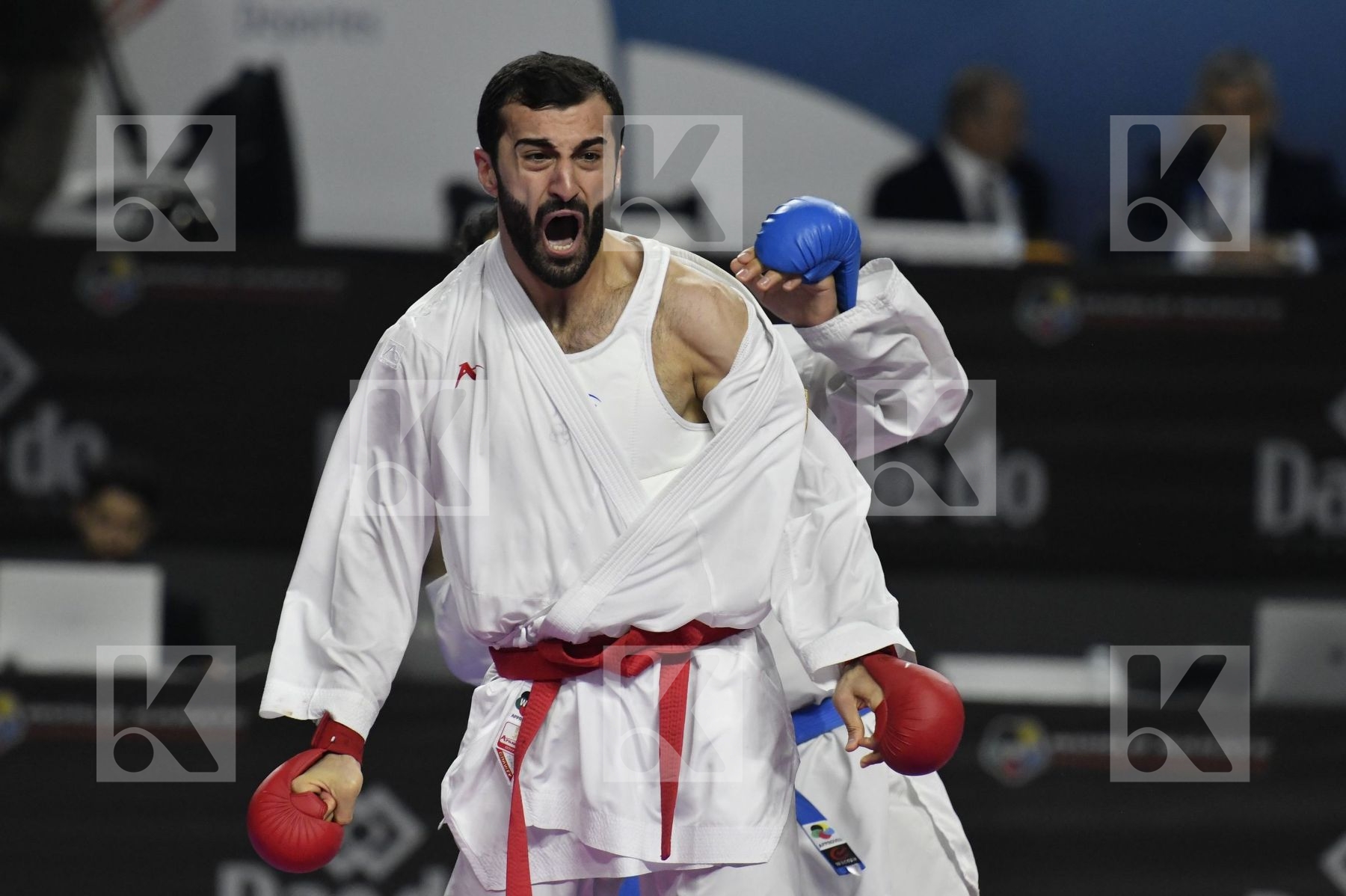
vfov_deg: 3.3
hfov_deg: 4.9
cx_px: 673
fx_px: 15694
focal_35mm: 420
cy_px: 448
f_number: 4
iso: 2000
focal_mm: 280
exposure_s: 1/1000
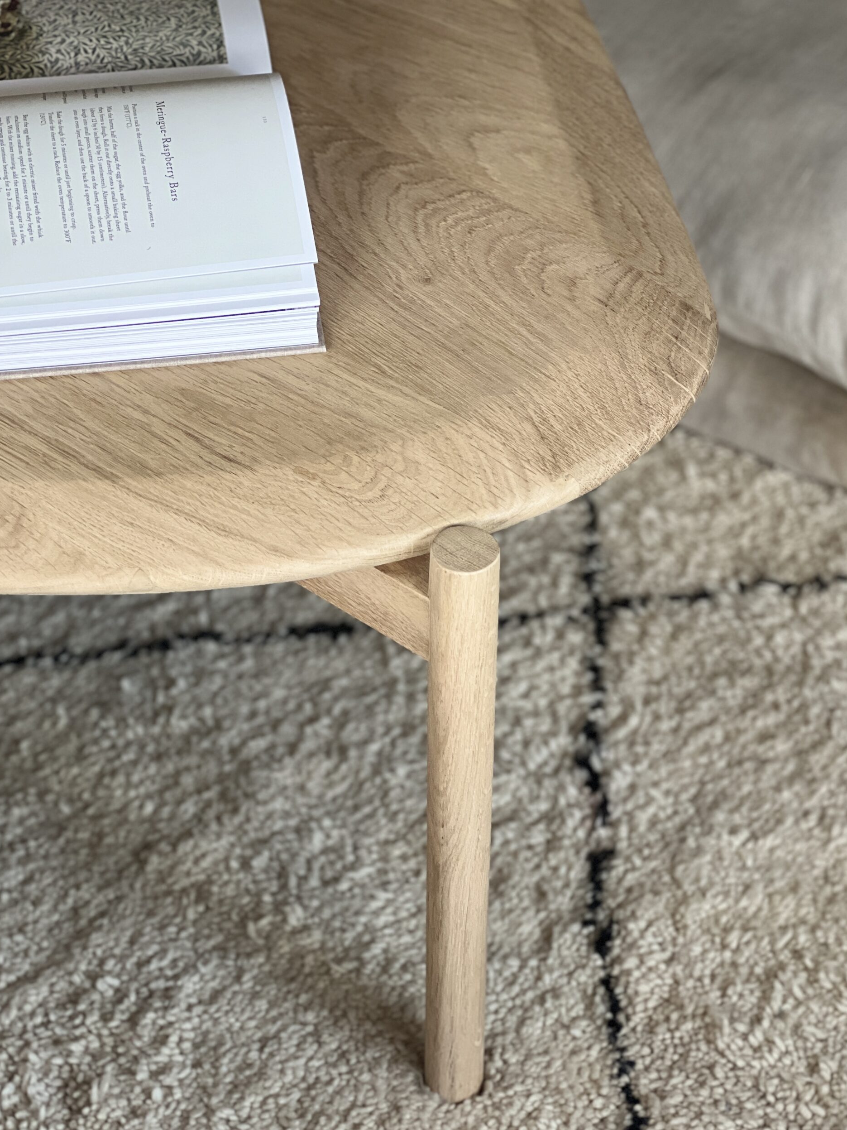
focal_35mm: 79
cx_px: 424
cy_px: 565
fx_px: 2578
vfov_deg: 24.7
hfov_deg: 18.7
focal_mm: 9
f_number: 2.8
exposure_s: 1/40
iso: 250
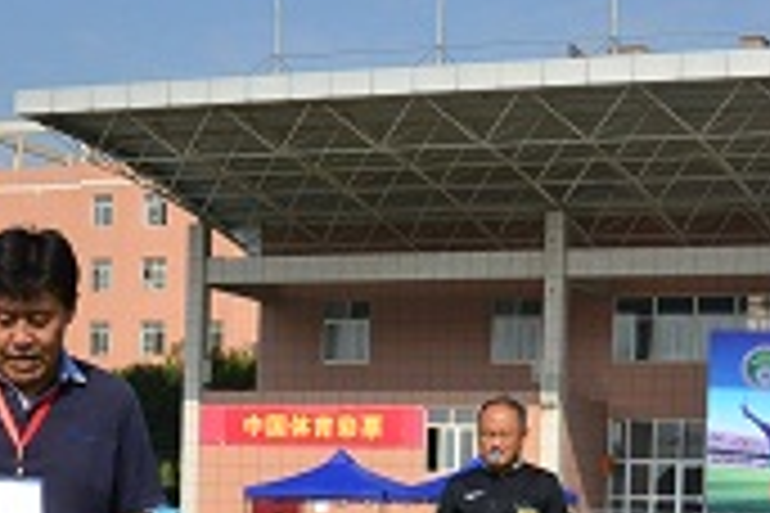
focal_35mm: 112
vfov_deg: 11.9
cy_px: 655
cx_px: 302
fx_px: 2395
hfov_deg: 18.2
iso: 1600
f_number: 18
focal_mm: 30
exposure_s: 1/1250
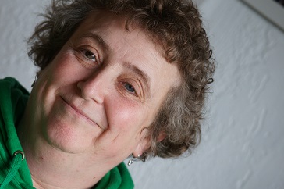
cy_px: 86
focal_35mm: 220
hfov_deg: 9.4
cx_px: 100
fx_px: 1734
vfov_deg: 6.2
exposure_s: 1/160
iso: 800
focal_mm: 160
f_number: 5.6
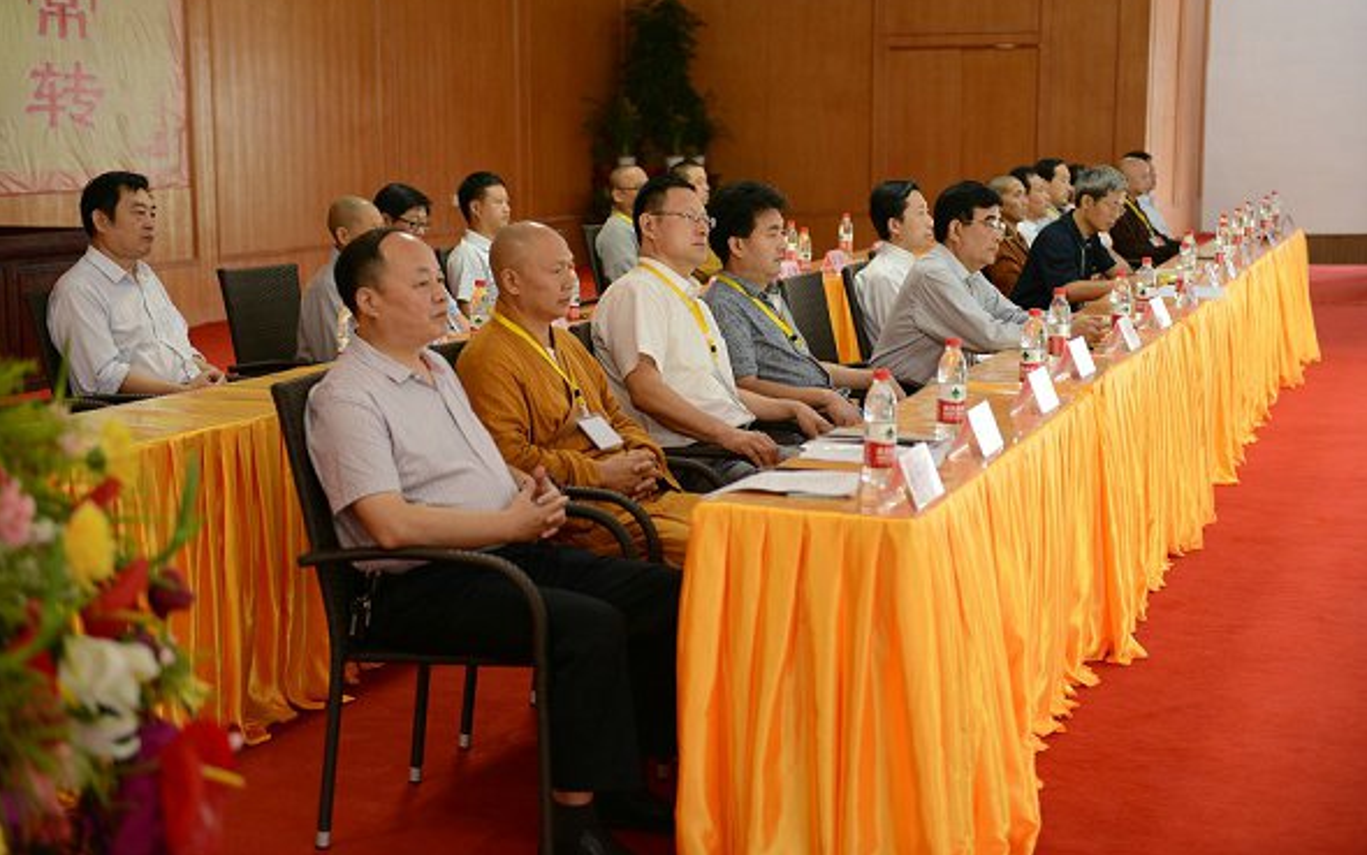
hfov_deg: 35.1
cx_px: 677
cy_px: 394
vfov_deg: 22.4
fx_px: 2161
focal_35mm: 58
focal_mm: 56
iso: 1000
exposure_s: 1/100
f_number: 2.8
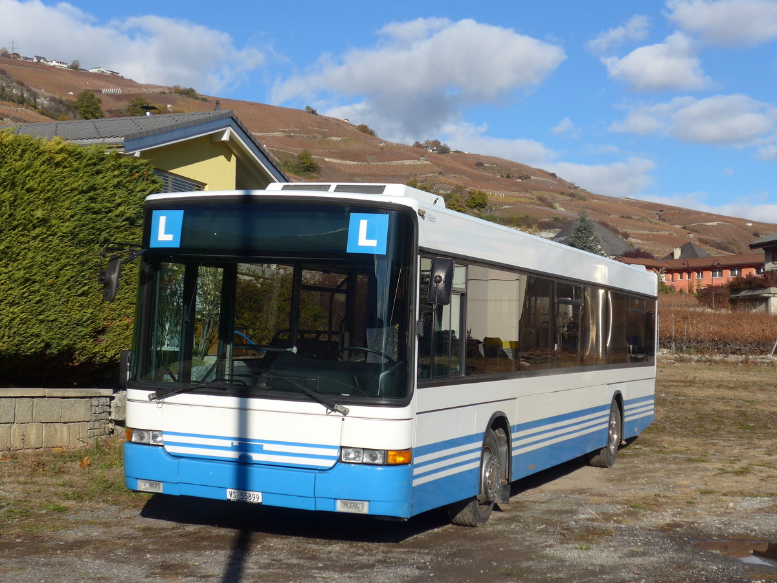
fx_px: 1324
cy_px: 292
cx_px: 388
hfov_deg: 32.7
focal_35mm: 59
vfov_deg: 24.8
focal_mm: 12
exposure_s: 1/1300
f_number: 3.5
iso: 80
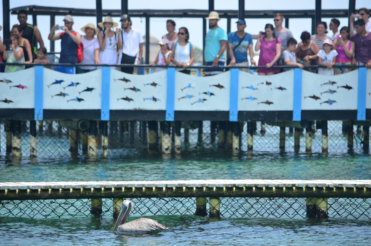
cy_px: 123
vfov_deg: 5.9
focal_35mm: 232
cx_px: 186
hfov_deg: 8.9
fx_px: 2391
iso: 400
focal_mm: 155
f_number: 5
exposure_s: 1/2500
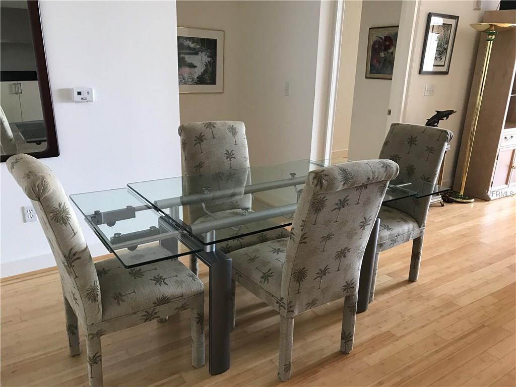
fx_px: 417
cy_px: 194
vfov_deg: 49.7
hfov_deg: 63.4
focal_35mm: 28
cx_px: 258
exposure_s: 1/17
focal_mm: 3.99
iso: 40
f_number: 1.8
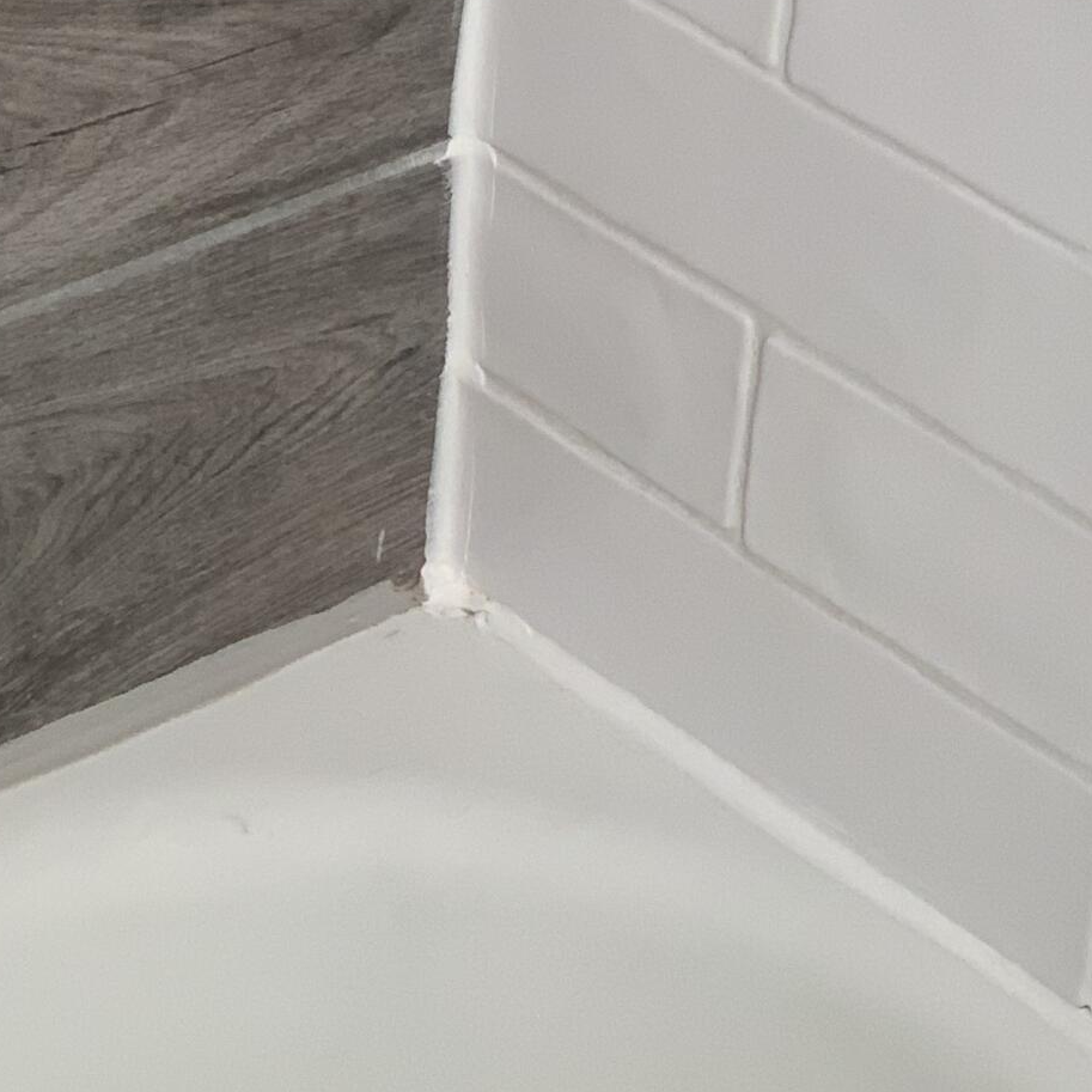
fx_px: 5389
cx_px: 382
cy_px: 142
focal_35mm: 151
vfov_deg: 11.5
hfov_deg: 11.6
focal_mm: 6
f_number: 2.4
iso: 125
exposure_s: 1/81
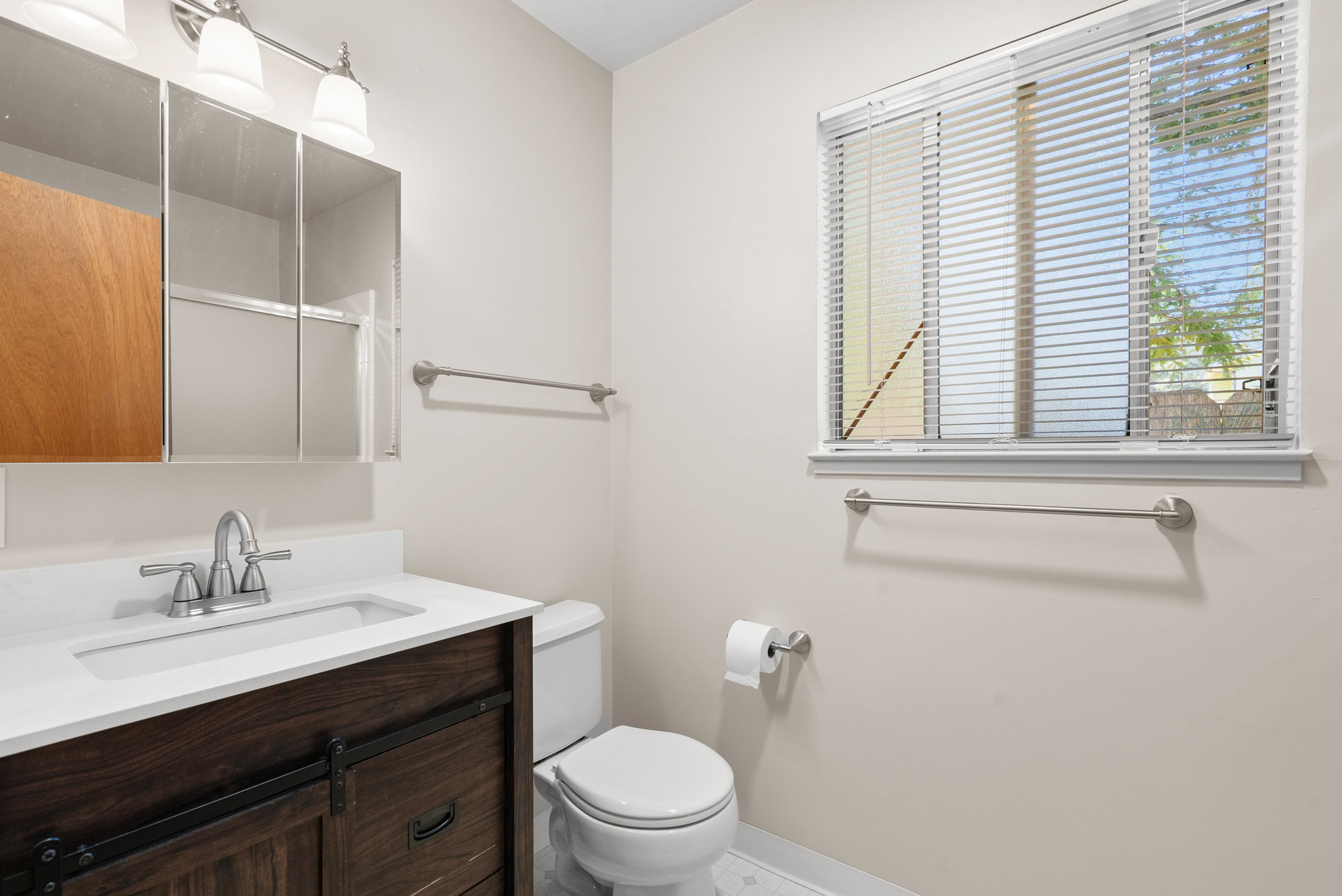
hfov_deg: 96.7
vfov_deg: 73.8
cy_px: 448
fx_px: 597
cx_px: 671
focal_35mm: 16
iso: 400
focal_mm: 16
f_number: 9
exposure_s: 1/6
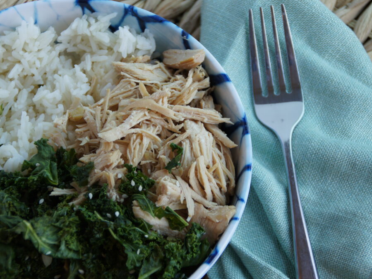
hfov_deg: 14.1
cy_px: 138
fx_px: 1499
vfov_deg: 10.6
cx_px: 172
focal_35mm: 140
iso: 100
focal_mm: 85
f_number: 5.6
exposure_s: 1/13
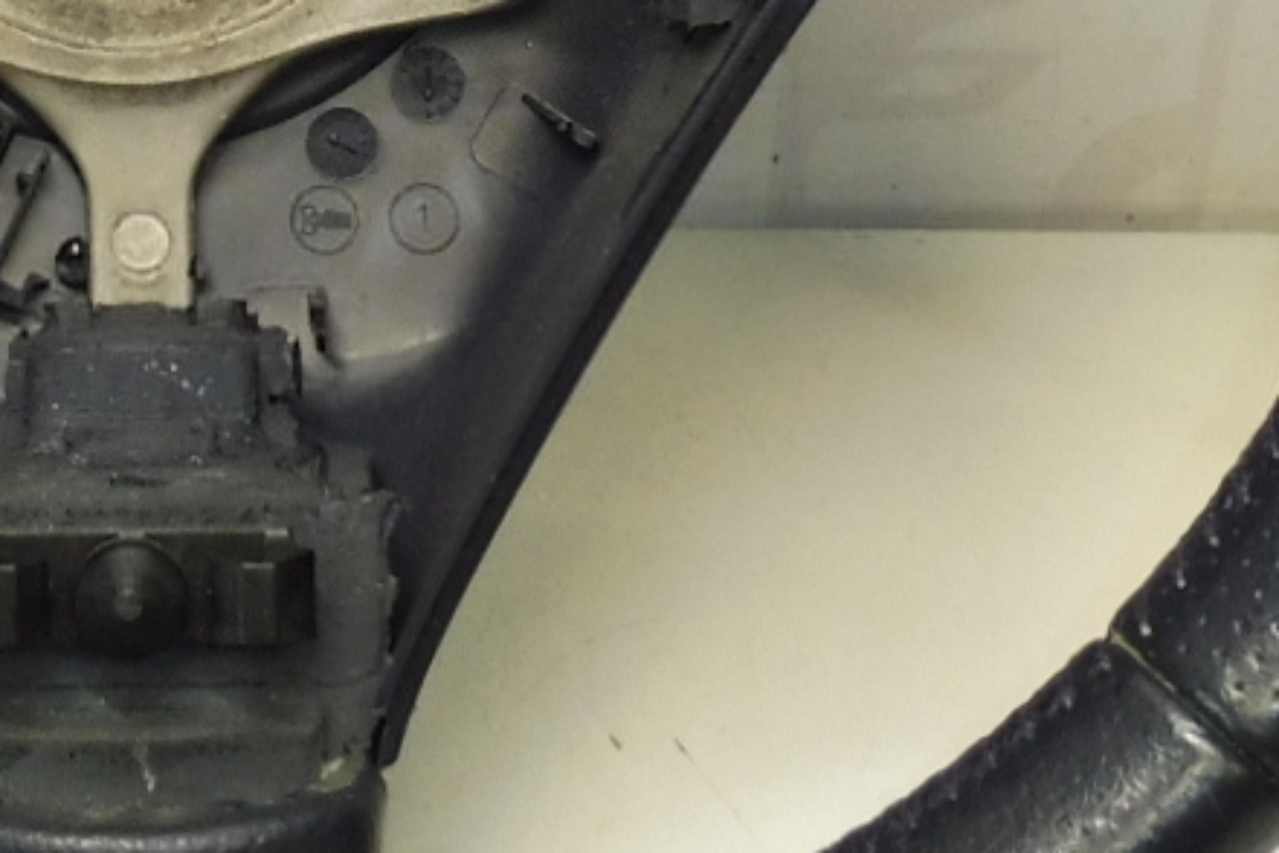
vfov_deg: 11.6
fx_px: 4121
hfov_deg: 17.3
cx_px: 55
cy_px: -116
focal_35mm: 116
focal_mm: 4.3
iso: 200
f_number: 3.5
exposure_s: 1/60
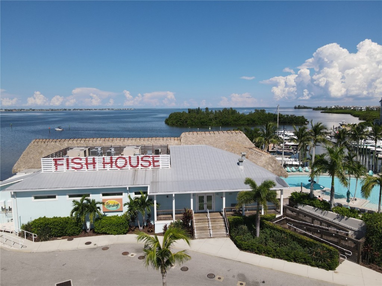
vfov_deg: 56.8
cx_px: 191
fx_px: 265
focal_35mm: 24
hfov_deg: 71.6
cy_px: 143
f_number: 2.8
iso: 110
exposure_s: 1/1250
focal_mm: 4.5
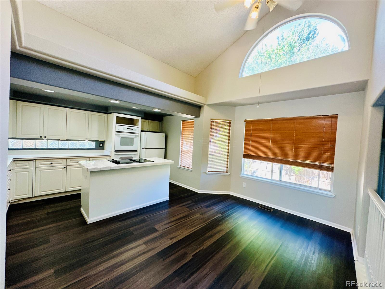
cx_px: 192
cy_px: 144
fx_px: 156
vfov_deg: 85.7
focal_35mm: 14
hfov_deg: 102.1
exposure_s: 1/120
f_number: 2.2
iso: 200
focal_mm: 2.22
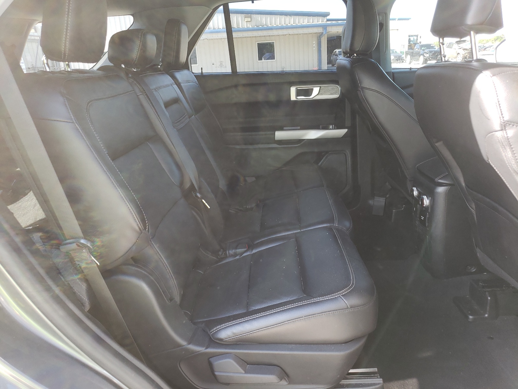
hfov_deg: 67.3
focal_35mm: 26
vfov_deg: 53.1
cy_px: 194
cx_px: 259
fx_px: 389
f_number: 1.5
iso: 56
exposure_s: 1/120
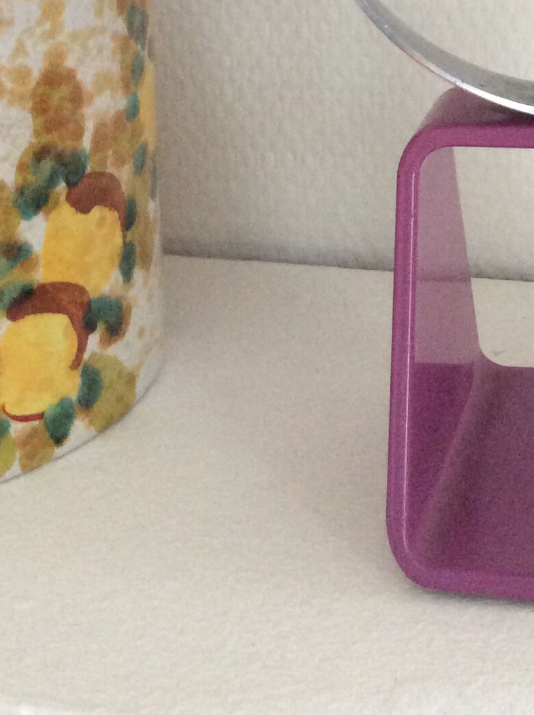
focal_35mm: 79
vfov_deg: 22.8
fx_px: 1630
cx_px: 503
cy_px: -134
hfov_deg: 18.2
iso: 200
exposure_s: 1/25
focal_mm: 3.3
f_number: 2.4
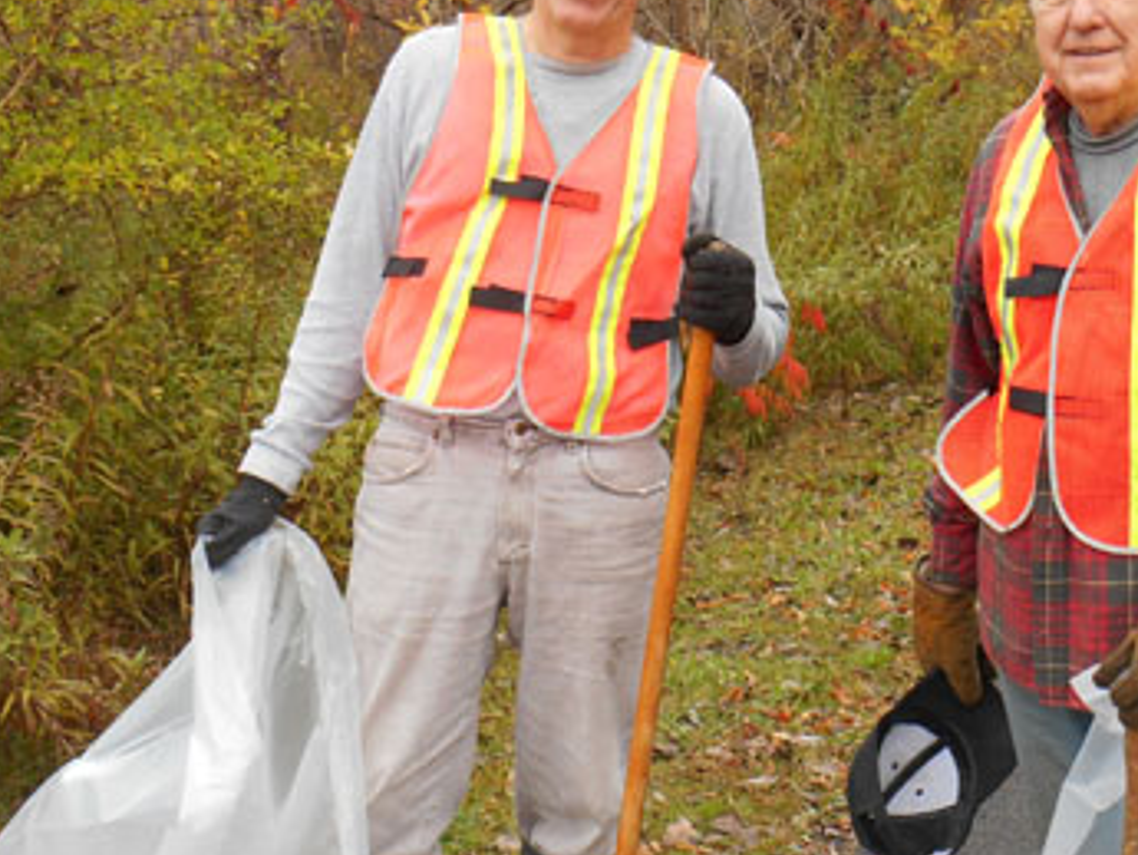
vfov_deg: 18.4
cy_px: 452
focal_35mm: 80
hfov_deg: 24.3
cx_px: 736
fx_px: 2631
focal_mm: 8.3
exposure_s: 1/100
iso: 80
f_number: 4
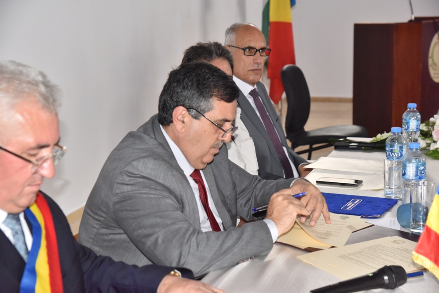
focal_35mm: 70
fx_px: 854
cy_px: 146
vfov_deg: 19.5
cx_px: 220
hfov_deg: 28.8
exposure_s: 1/125
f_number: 6.3
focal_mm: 70
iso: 2500
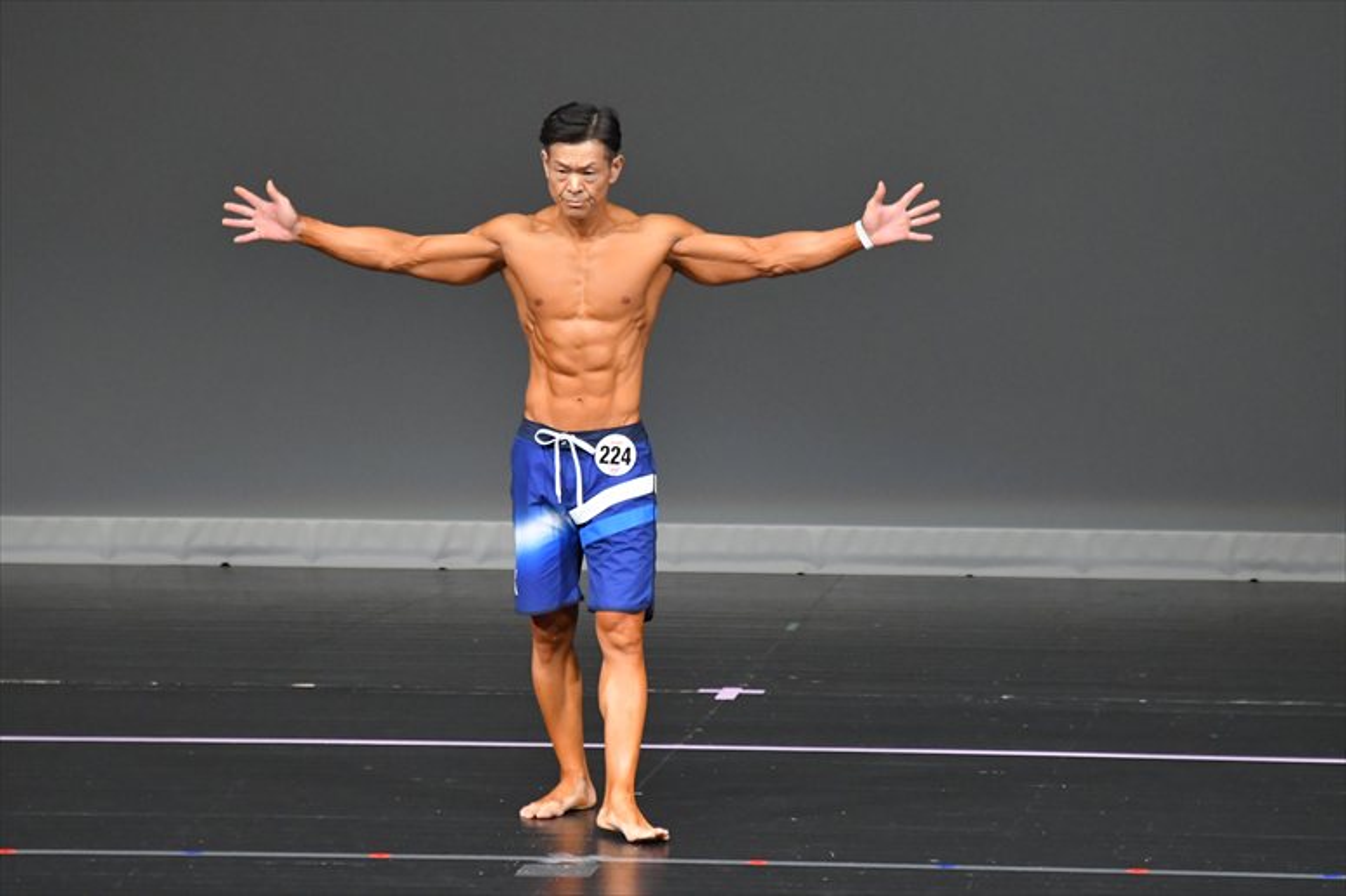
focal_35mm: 345
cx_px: 673
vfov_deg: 4.0
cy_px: 448
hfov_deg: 6.0
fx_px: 12893
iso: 5000
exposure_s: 1/400
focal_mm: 230
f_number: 5.6
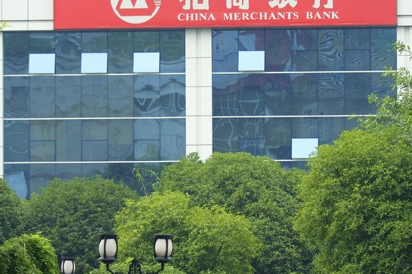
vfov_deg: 6.3
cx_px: 220
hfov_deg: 9.4
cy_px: 228
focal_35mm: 218
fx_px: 2493
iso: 200
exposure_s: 1/160
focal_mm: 75
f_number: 4.5
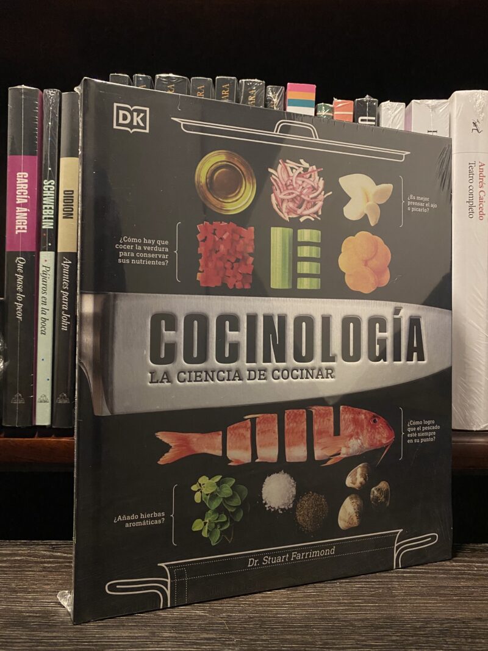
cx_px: 244
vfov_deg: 67.3
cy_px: 326
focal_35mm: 26
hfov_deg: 53.1
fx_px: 489
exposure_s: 1/30
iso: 640
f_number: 1.8
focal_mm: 4.25
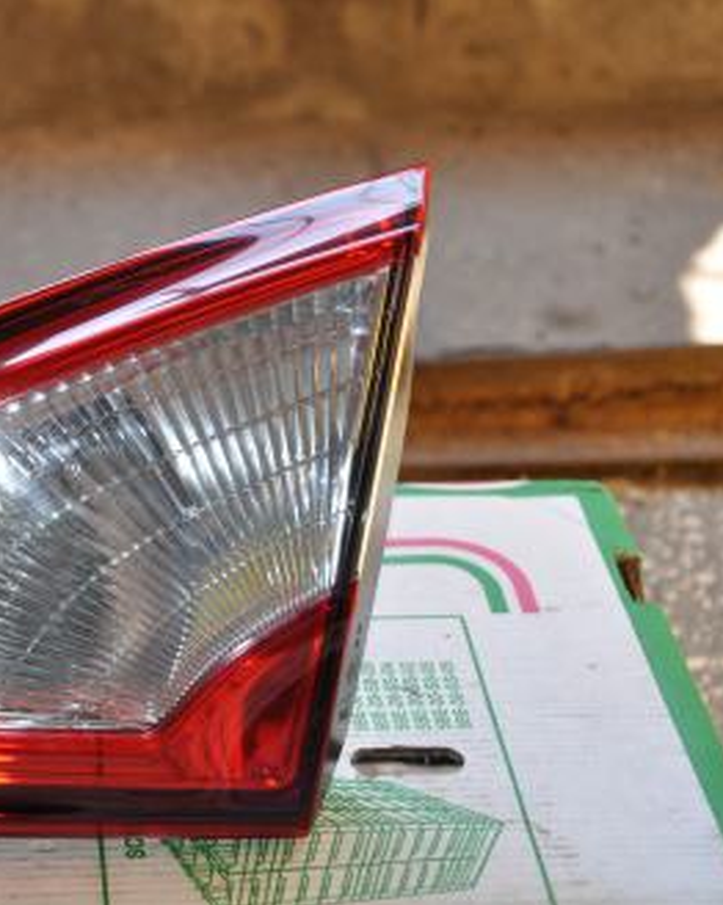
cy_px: 452
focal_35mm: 103
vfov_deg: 18.6
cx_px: 55
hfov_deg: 14.8
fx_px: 2758
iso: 400
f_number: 4.8
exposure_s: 1/160
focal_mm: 48
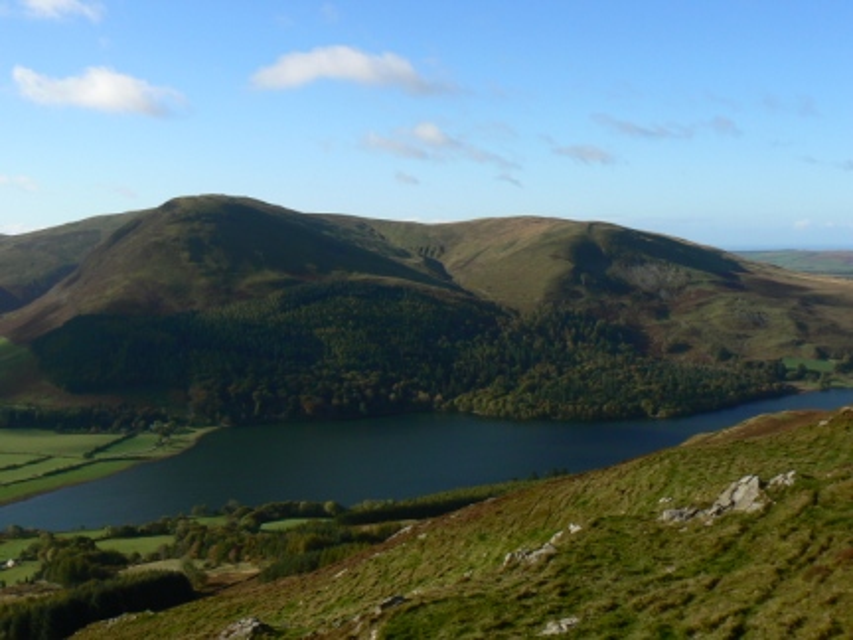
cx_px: 426
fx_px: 887
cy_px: 320
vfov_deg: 39.7
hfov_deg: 51.4
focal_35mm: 36
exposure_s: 1/400
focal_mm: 6
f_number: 6.3
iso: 80
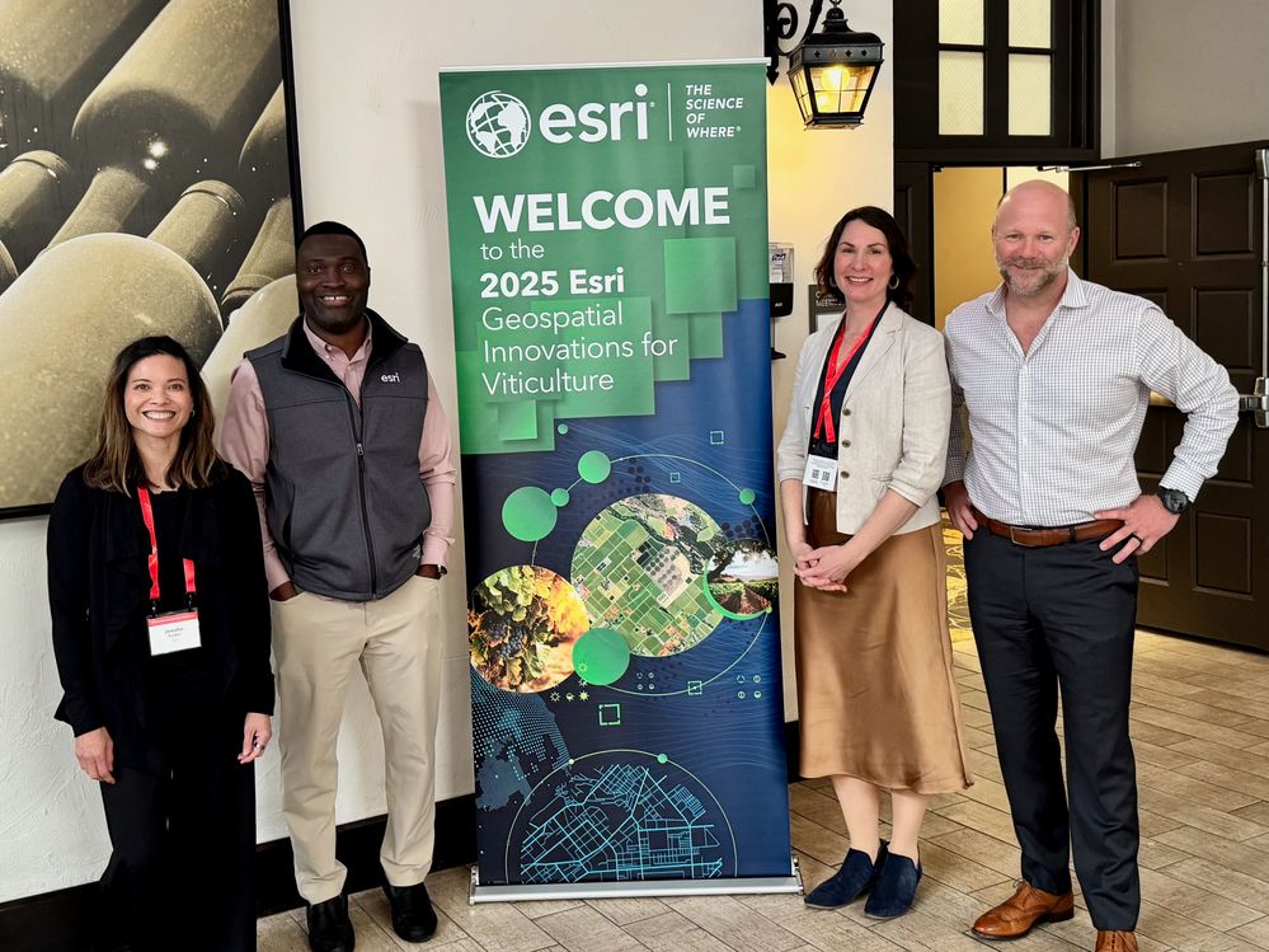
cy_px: 476
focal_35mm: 24
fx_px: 880
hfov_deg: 71.6
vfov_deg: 56.8
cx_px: 634
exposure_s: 1/60
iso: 320
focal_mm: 6.76
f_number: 1.78
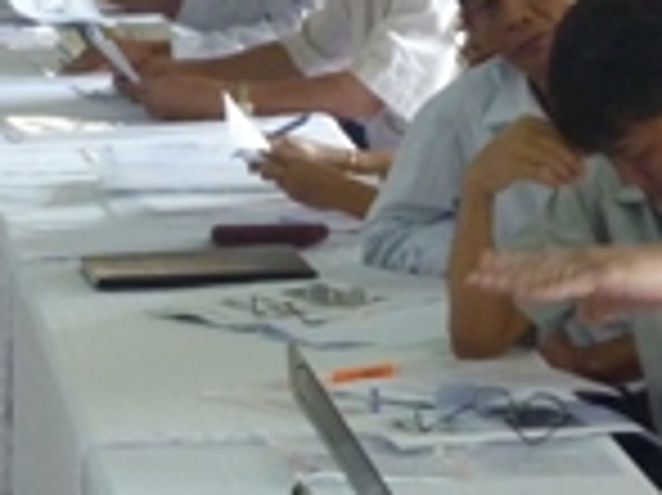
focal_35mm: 318
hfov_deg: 6.2
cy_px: 108
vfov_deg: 4.7
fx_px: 6077
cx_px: 257
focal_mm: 17
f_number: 4.3
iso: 400
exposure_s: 1/25
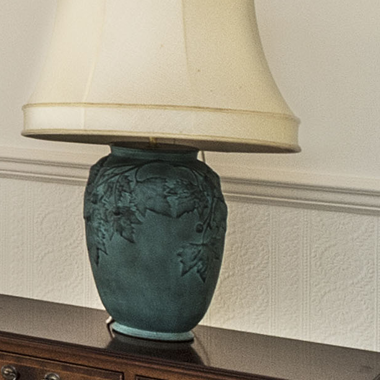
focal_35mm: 117
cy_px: 57
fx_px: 1453
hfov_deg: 9.5
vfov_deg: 14.8
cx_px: -916
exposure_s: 1/8
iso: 400
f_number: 8
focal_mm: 14
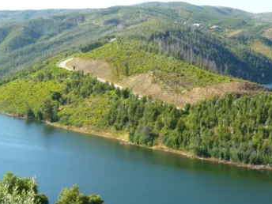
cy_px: 70
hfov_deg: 28.8
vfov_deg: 21.9
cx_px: 180
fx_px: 526
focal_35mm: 67
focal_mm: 5.4
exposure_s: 1/160
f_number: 4
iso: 80
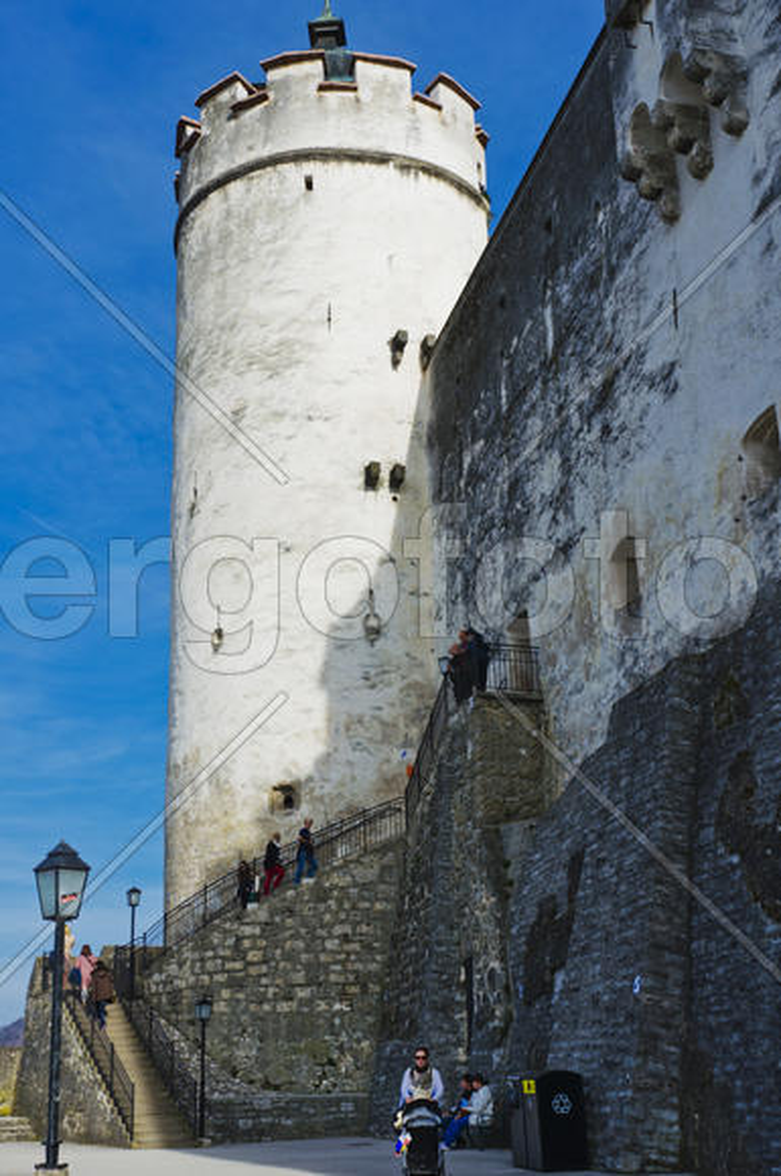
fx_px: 1371
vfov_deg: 46.5
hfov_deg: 31.8
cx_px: 390
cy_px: 588
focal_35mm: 42
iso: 100
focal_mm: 28
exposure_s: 1/350
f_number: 9.5
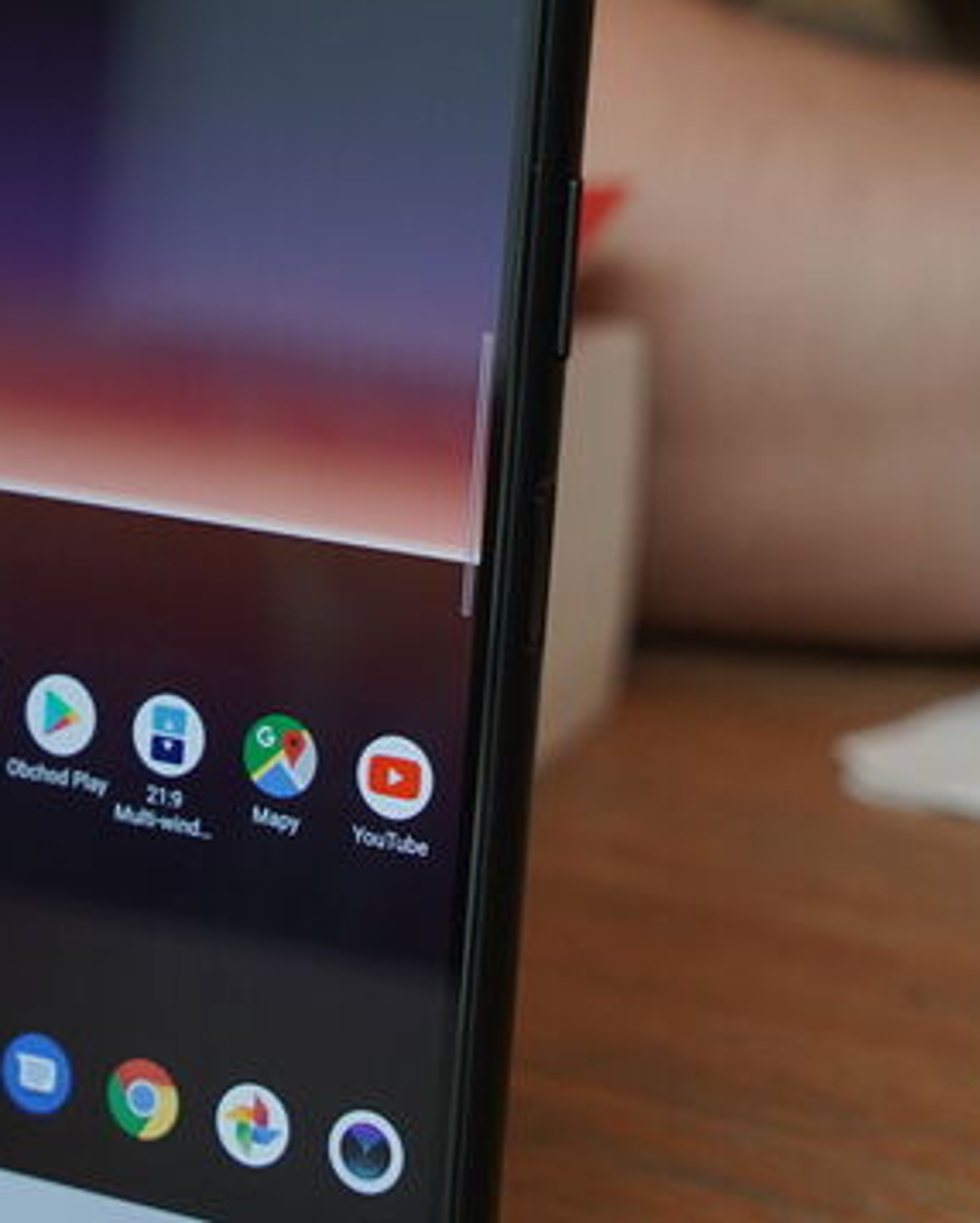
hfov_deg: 14.4
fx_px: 3840
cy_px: 510
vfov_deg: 18.1
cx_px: 149
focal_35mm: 106
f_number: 5
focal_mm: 42
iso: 1000
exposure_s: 1/200
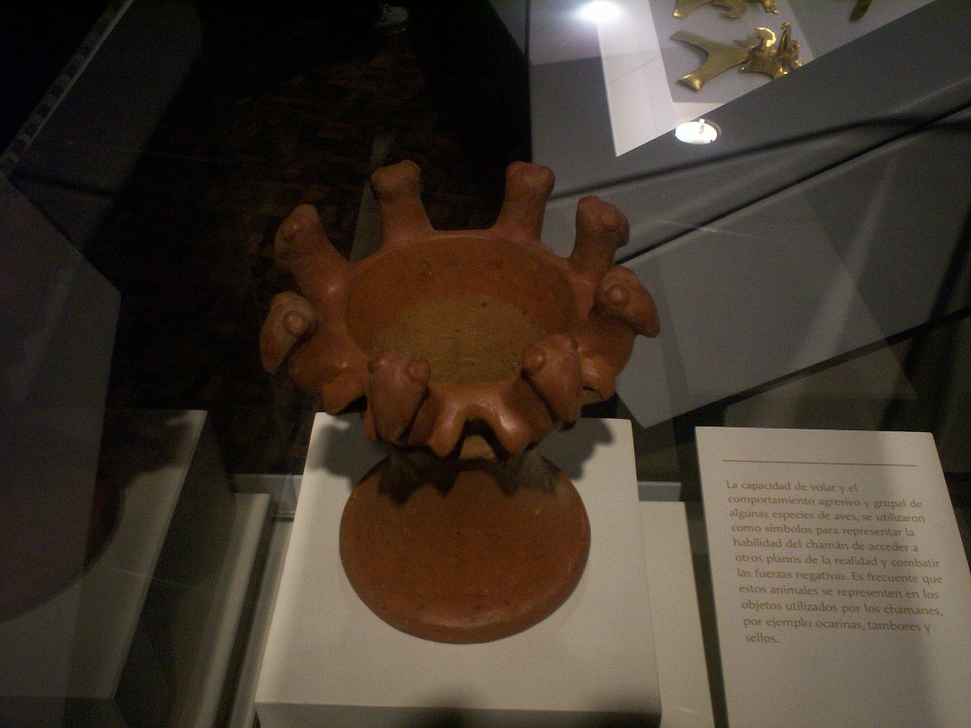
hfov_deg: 51.4
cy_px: 364
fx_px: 1010
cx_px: 486
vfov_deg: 39.7
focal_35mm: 36
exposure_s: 1/8
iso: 200
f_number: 4.5
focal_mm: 6
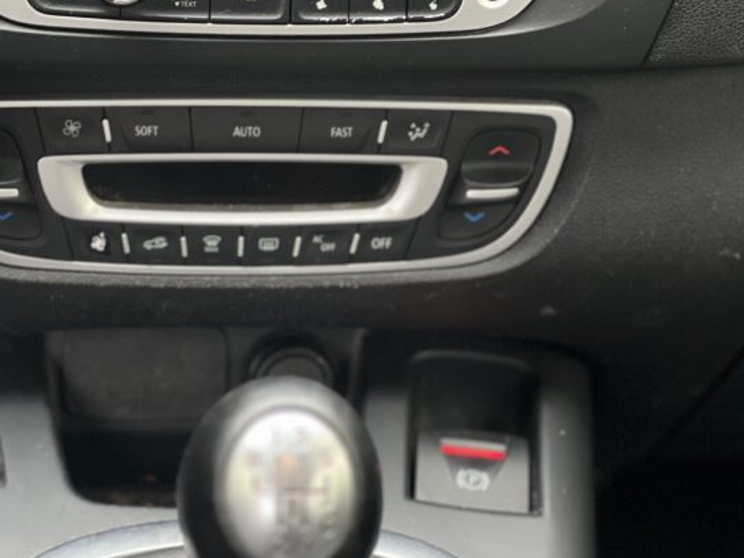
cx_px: 263
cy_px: 176
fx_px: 2429
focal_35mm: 113
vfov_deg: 13.1
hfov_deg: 17.4
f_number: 2.8
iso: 200
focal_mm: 9
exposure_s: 1/40
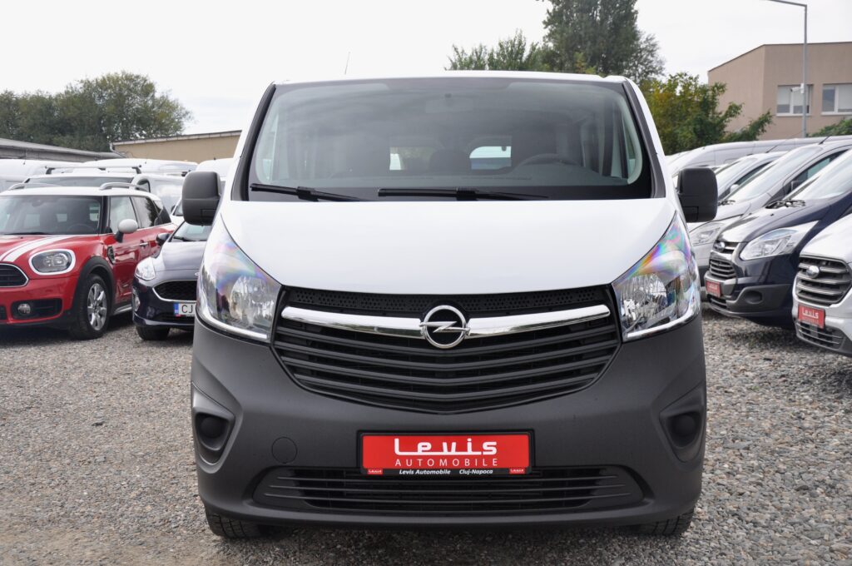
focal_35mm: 45
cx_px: 426
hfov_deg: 43.7
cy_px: 283
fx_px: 1064
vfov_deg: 29.8
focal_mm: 30
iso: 500
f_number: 5.6
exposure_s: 1/125
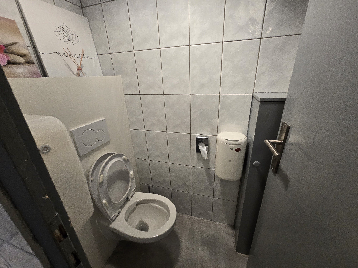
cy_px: 134
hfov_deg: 106.2
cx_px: 179
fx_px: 134
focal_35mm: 13
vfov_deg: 89.9
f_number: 2.2
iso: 320
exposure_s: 1/50
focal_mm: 2.2
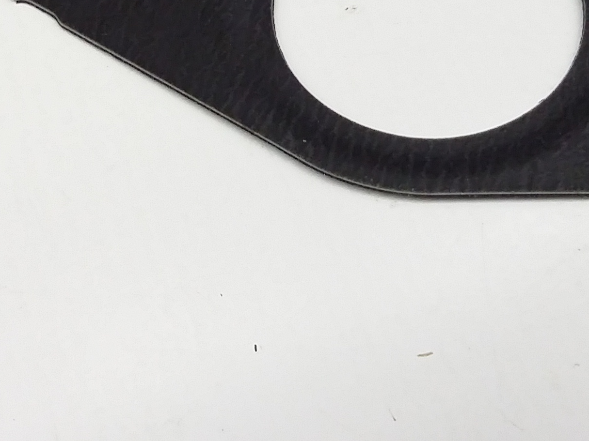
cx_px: 327
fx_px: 1463
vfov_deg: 16.8
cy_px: 7
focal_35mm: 86
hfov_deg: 22.8
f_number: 2.4
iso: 160
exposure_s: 1/15
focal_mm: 3.4
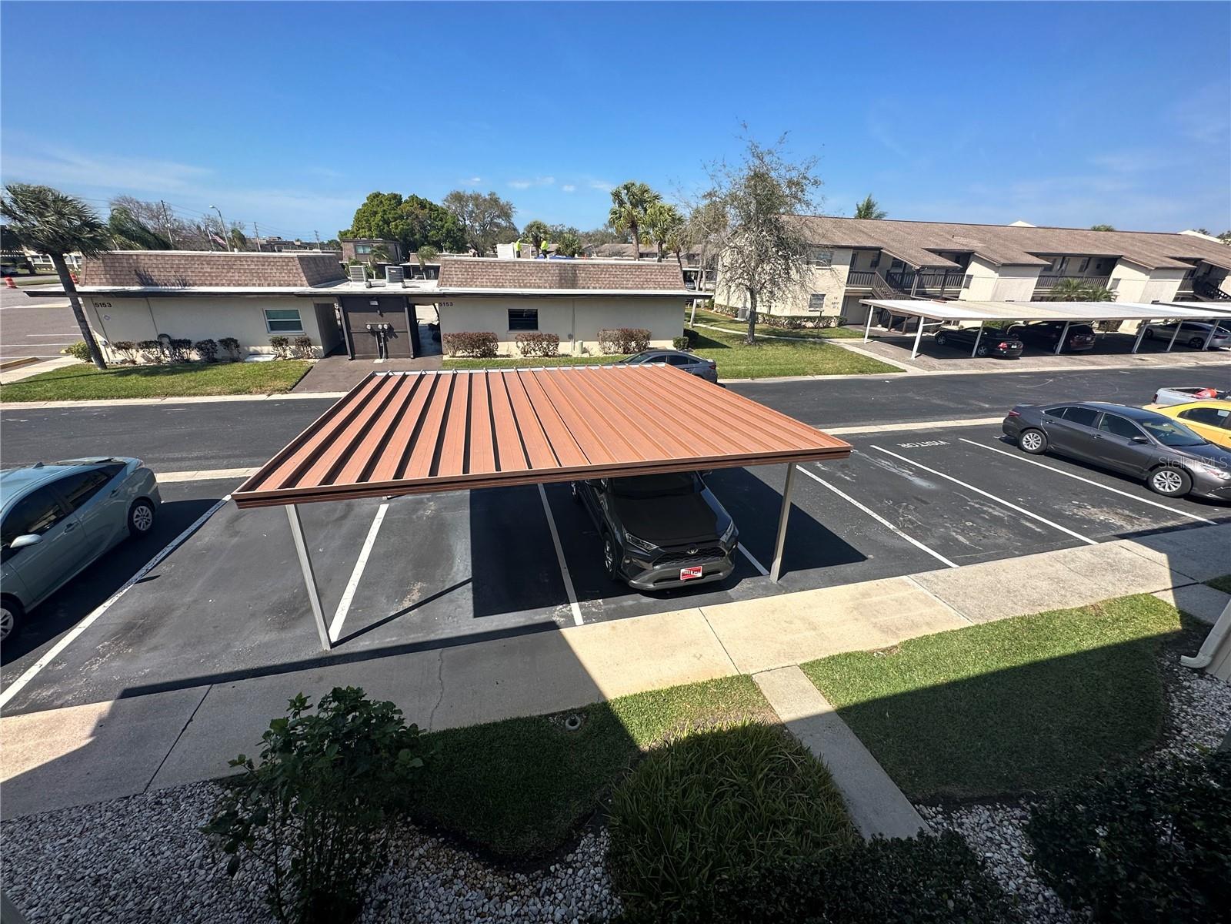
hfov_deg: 102.1
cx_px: 616
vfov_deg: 85.7
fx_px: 498
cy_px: 462
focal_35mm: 14
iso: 50
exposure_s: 1/1949
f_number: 2.2
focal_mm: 2.22
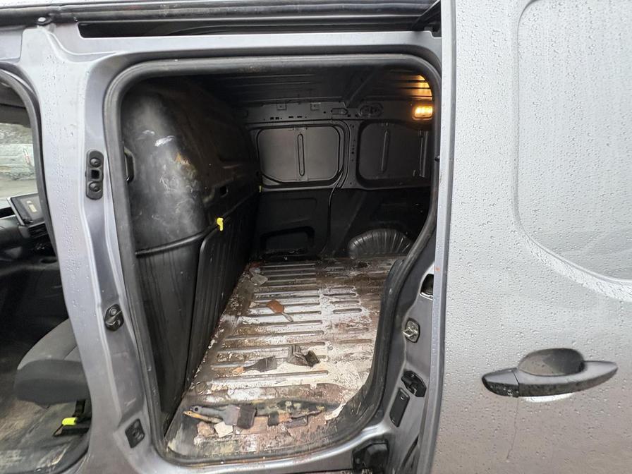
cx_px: 316
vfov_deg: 85.7
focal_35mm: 14
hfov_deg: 102.1
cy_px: 237
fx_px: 256
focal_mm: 2.22
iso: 400
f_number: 2.2
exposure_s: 1/60
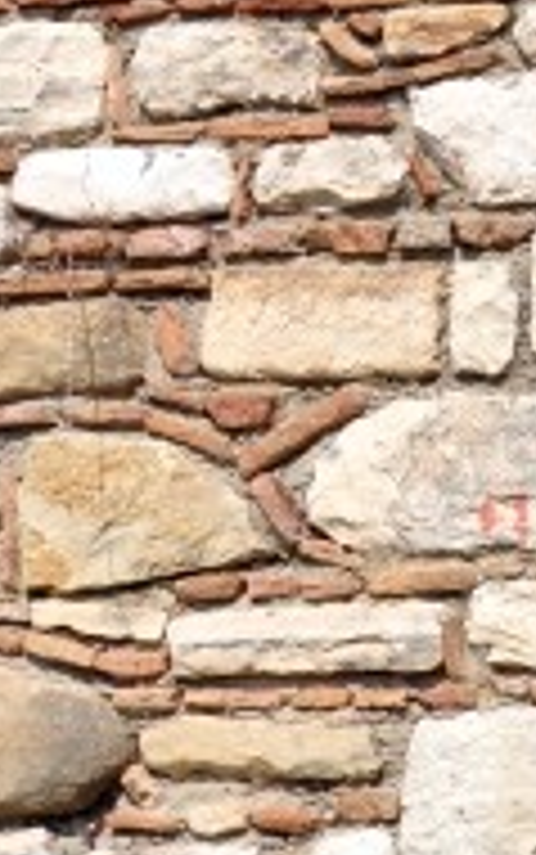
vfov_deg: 21.3
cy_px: 295
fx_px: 2264
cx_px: 1266
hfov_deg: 11.3
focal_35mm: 97
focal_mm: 18
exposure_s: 1/320
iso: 200
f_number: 10
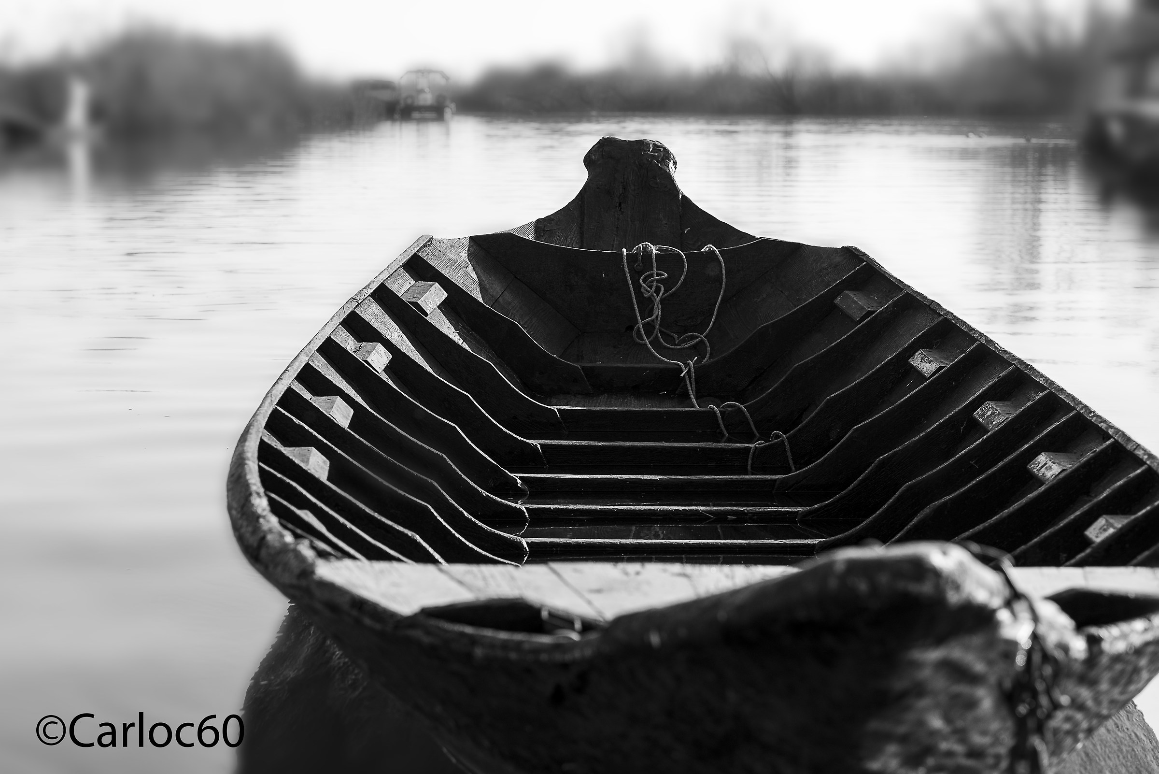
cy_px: 387
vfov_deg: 18.2
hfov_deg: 27.0
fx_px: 2415
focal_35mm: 75
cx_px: 580
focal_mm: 75
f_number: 5.6
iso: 200
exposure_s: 1/640
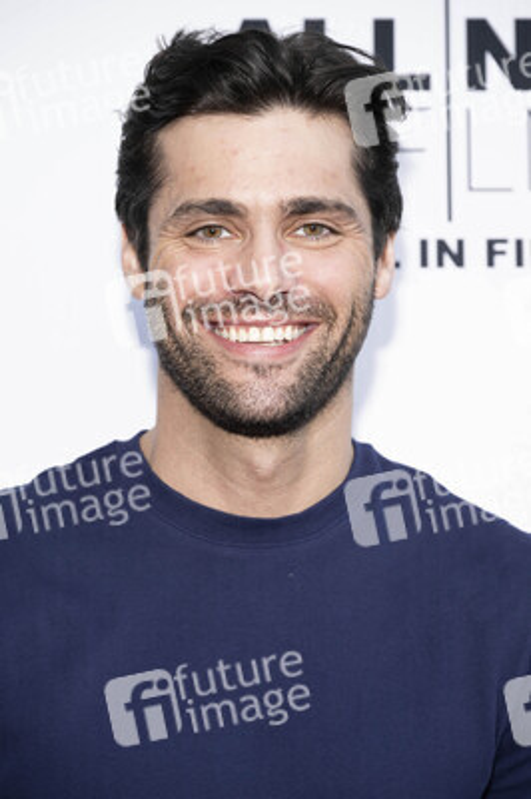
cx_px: 266
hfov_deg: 13.5
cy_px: 400
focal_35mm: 101
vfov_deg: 20.2
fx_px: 2238
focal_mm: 101
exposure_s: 1/200
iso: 400
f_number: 5.6
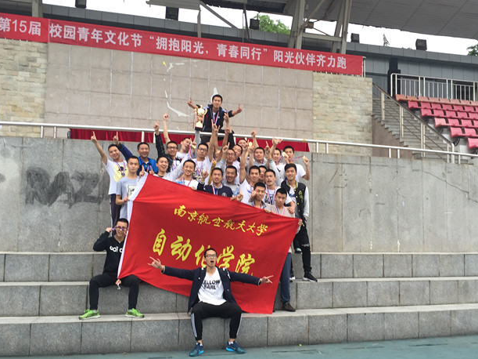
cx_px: 272
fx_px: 525
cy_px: 179
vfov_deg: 37.7
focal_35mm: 38
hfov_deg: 48.8
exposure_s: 1/147
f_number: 2.2
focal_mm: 4.15
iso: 32
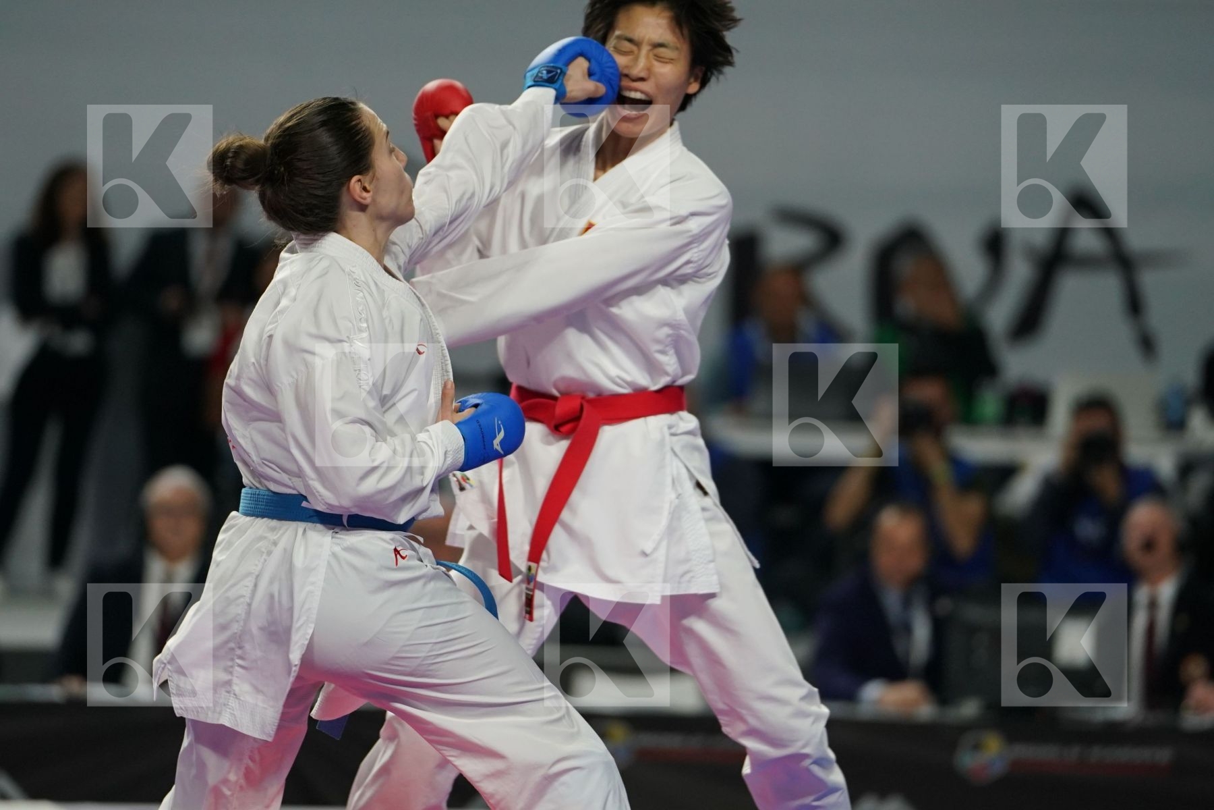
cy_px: 405
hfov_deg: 6.9
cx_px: 607
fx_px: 10116
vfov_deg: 4.6
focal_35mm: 300
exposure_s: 1/1000
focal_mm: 200
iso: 1600
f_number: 2.8
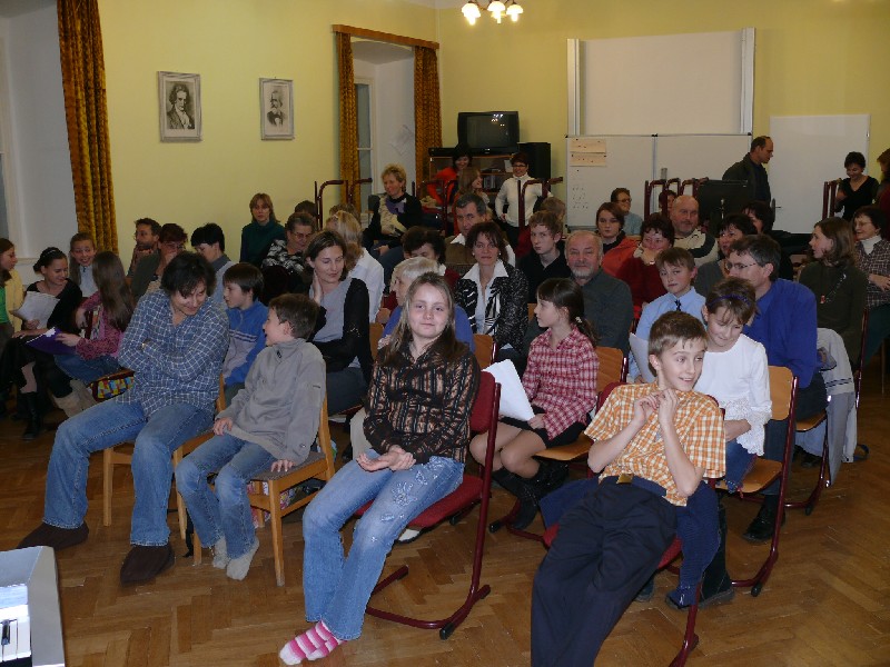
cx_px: 445
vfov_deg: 40.7
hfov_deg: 52.6
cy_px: 334
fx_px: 900
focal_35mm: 35
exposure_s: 1/30
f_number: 2.8
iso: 100
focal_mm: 7.4
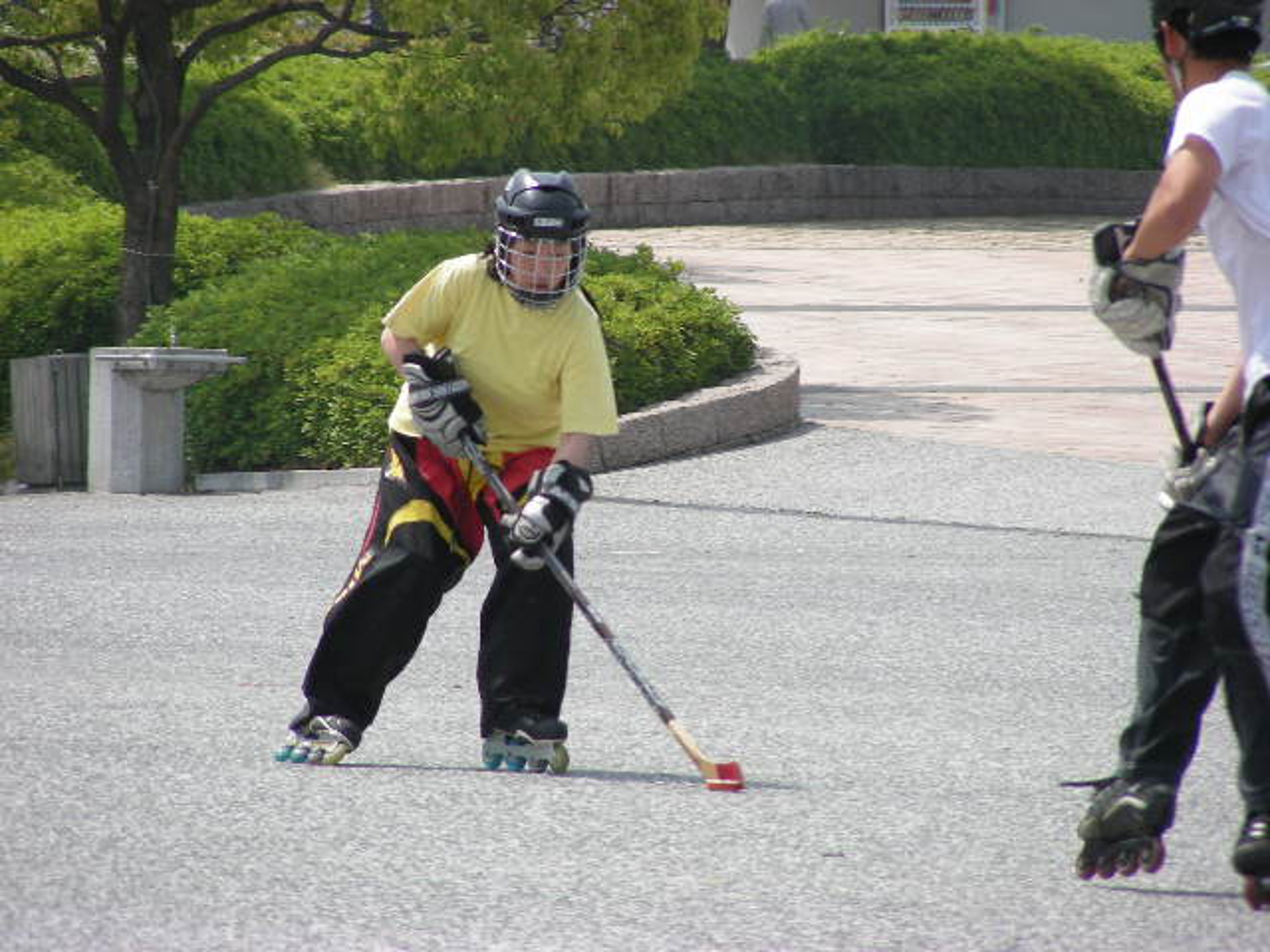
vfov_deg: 3.9
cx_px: 635
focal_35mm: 380
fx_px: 13942
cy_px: 476
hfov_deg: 5.2
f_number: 4
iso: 50
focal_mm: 63.3
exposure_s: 1/363
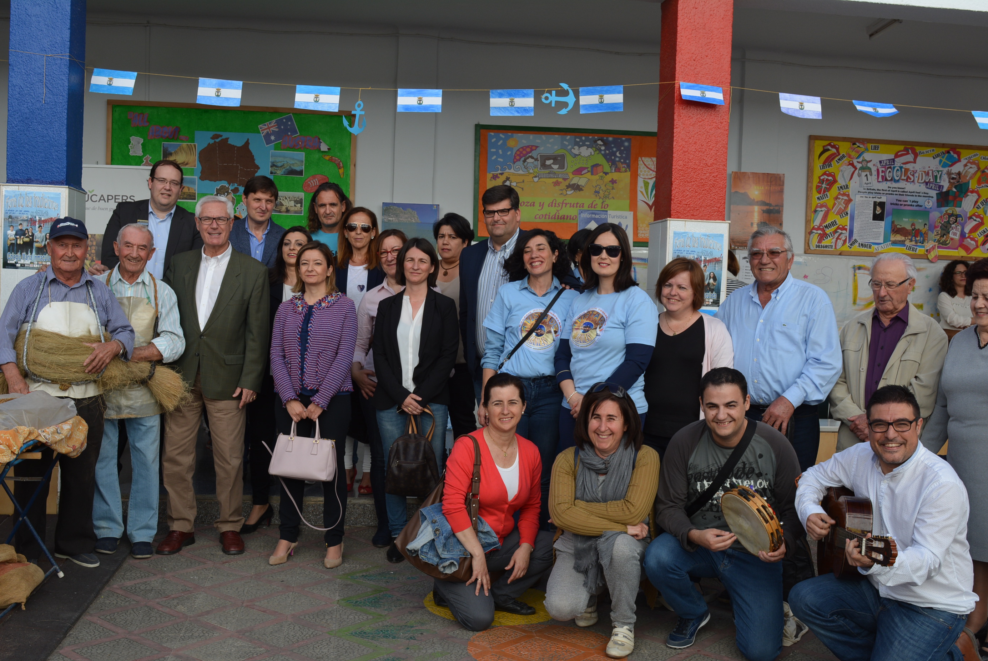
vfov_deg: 33.0
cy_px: 356
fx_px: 1113
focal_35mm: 41
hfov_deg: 47.9
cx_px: 498
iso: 180
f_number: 8
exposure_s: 1/250
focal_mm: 25
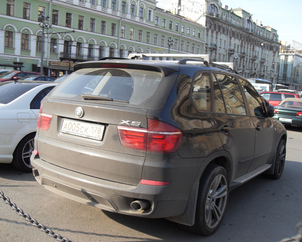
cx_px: 158
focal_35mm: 37
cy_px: 122
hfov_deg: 49.1
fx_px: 331
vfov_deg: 40.1
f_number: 7
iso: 80
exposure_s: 1/60
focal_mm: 6.3
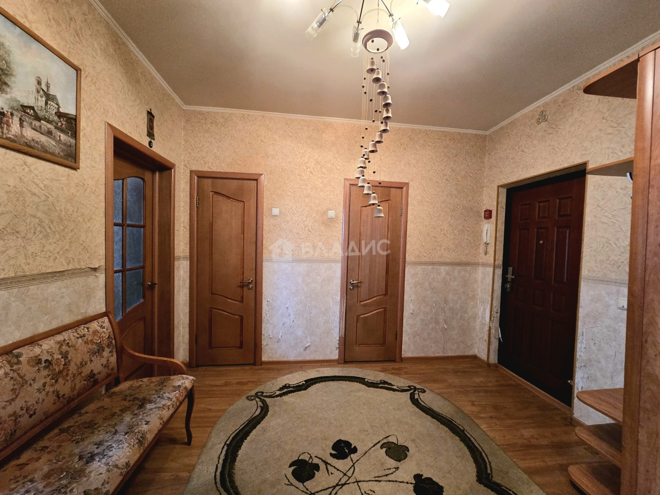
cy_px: 248
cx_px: 330
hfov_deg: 106.2
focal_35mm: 13
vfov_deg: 89.9
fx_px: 248
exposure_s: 1/50
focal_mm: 2.2
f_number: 2.2
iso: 800
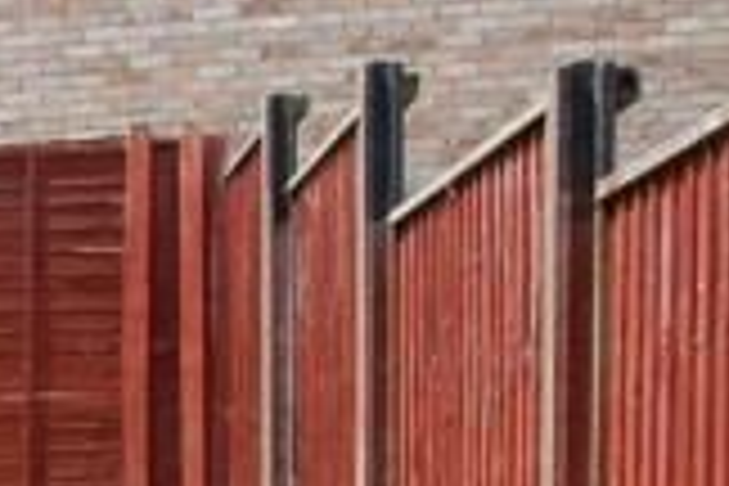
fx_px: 1924
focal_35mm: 95
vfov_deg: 13.5
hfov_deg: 18.3
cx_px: -454
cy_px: 736
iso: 800
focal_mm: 10
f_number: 10
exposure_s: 1/400
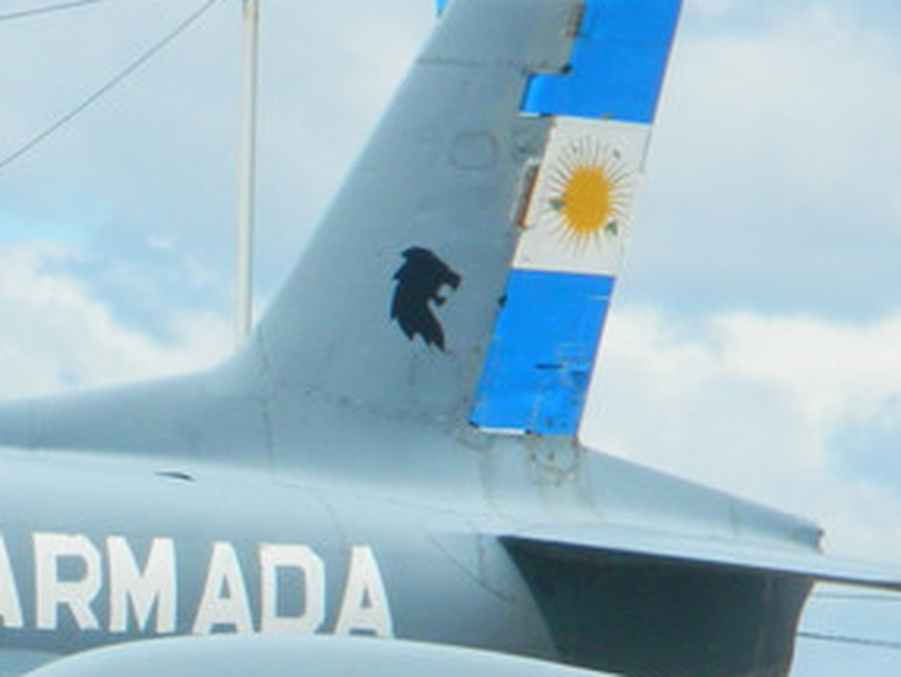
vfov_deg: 1.8
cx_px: -408
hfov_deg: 2.4
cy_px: 639
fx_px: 21465
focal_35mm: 824
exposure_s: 1/640
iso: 80
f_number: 5.4
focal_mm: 39.7
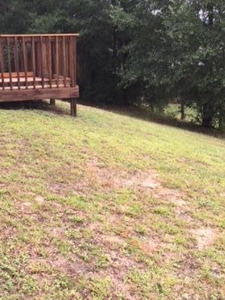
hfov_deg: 28.5
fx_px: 442
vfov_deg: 37.5
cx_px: 89
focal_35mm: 51
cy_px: 163
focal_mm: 4.15
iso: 32
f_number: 2.2
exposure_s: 1/280
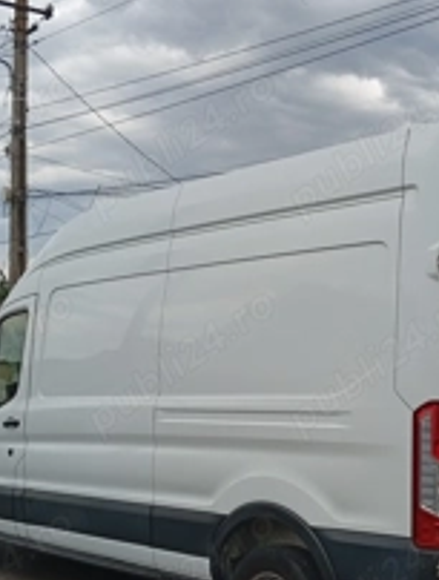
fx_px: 958
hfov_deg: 25.7
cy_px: 408
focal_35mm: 57
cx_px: 281
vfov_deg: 33.2
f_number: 1.8
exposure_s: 1/175
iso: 52
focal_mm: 3.98
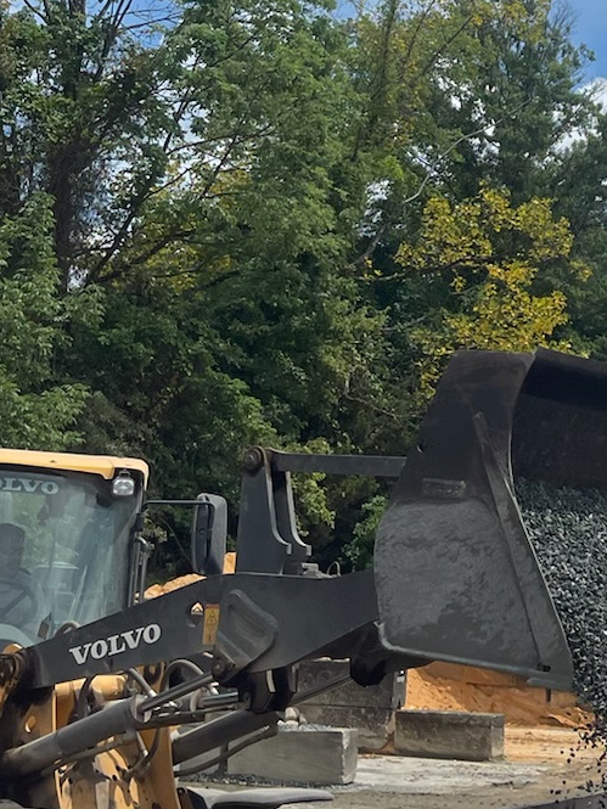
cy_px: 135
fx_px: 1800
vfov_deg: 24.8
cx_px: 597
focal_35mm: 77
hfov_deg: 18.7
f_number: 1.6
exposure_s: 1/6250
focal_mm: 5.1
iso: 32
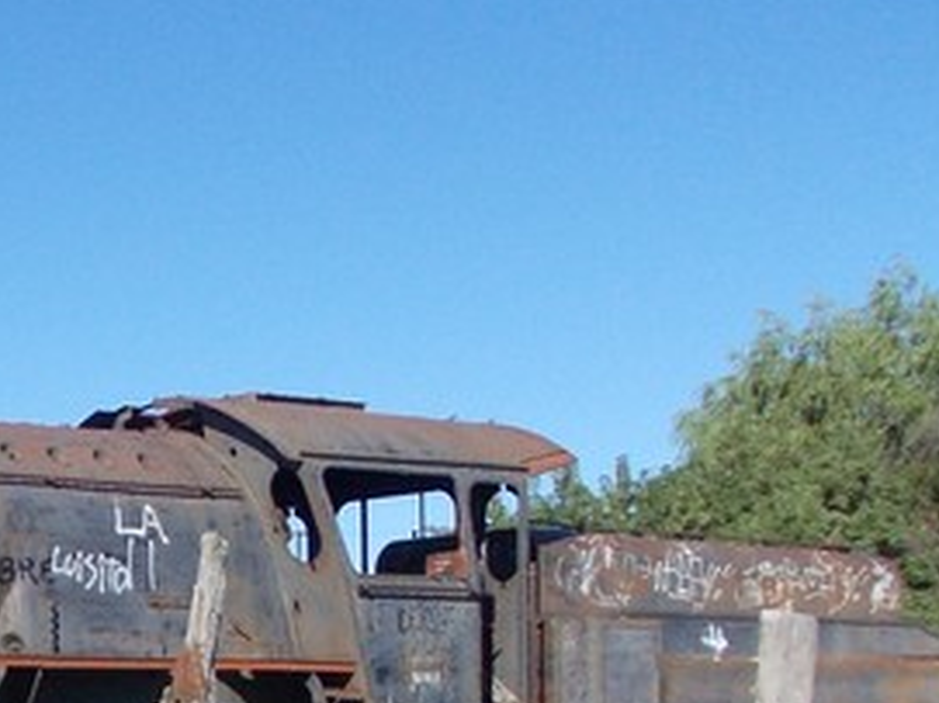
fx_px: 2142
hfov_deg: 22.4
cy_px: 748
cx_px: -243
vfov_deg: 18.1
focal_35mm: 79
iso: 80
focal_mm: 4
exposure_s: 1/320
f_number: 5.4
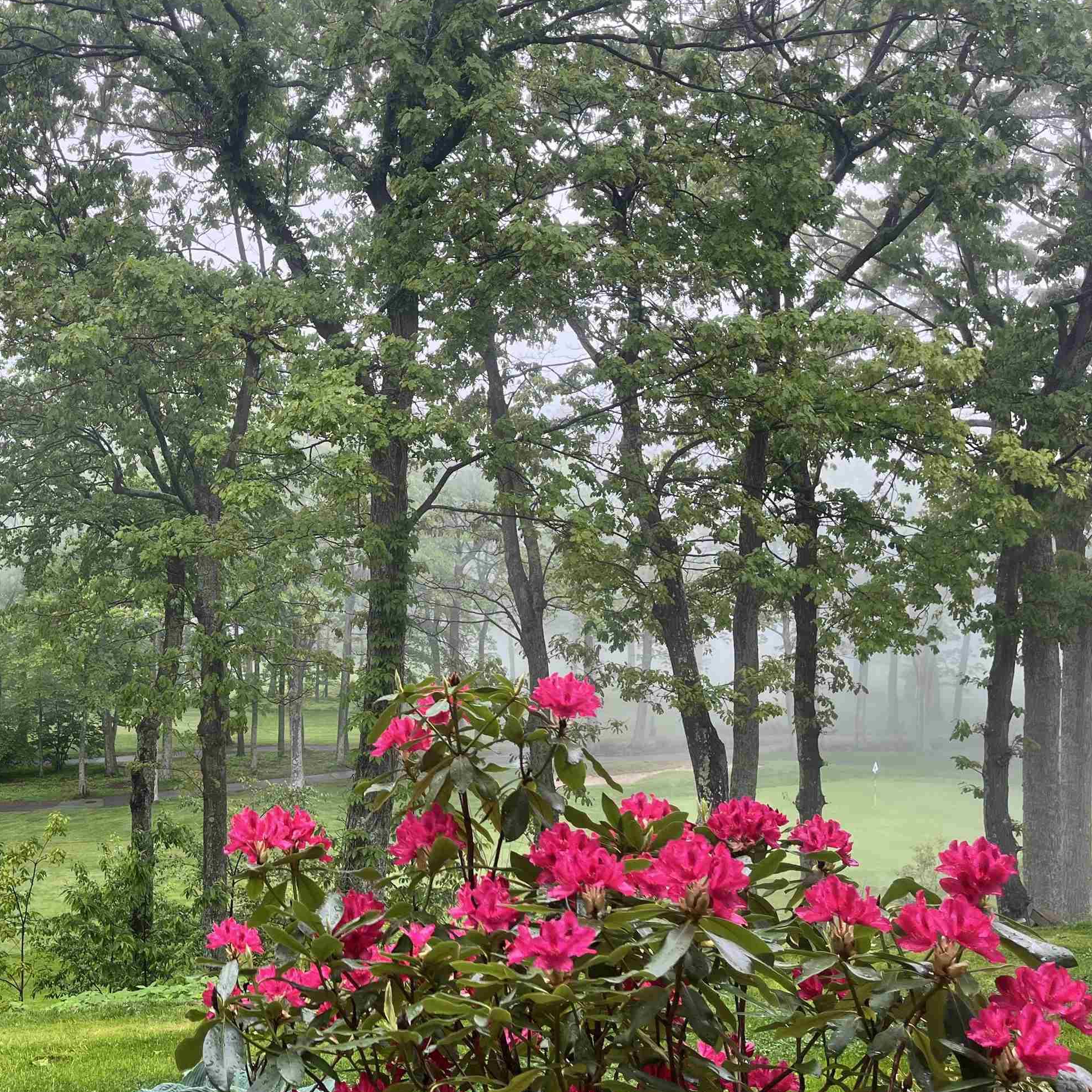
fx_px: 1285
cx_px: 257
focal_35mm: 36
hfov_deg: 44.3
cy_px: 529
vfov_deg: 46.0
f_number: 1.6
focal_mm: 5.1
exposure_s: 1/307
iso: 50
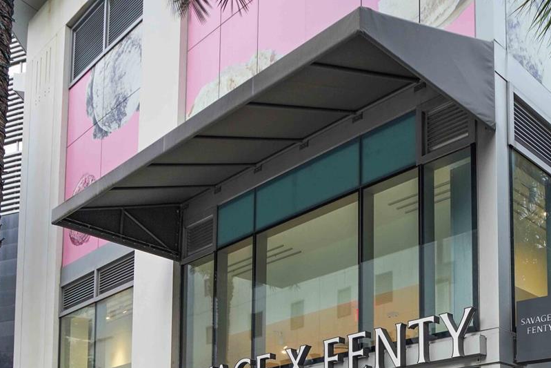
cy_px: 448
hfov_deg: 44.5
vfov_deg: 28.2
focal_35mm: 41
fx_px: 628
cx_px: 459
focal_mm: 16
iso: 320
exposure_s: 1/250
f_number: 4
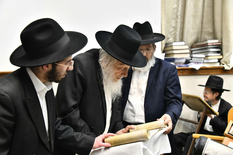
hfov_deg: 38.2
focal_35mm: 52
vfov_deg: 26.0
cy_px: 78
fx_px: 336
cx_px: 116
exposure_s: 1/160
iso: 2000
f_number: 5
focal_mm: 52
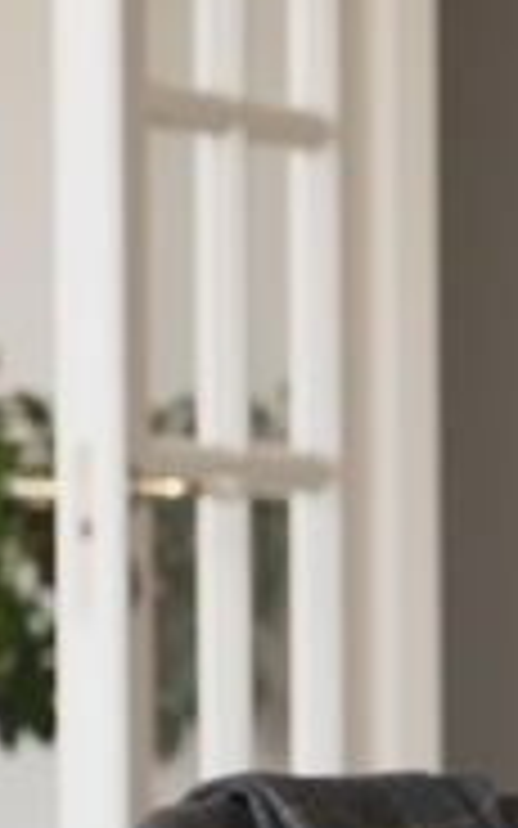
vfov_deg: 6.0
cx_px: 858
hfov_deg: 3.7
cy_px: 749
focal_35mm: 350
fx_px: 7906
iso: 80
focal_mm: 66
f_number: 4
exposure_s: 1/10
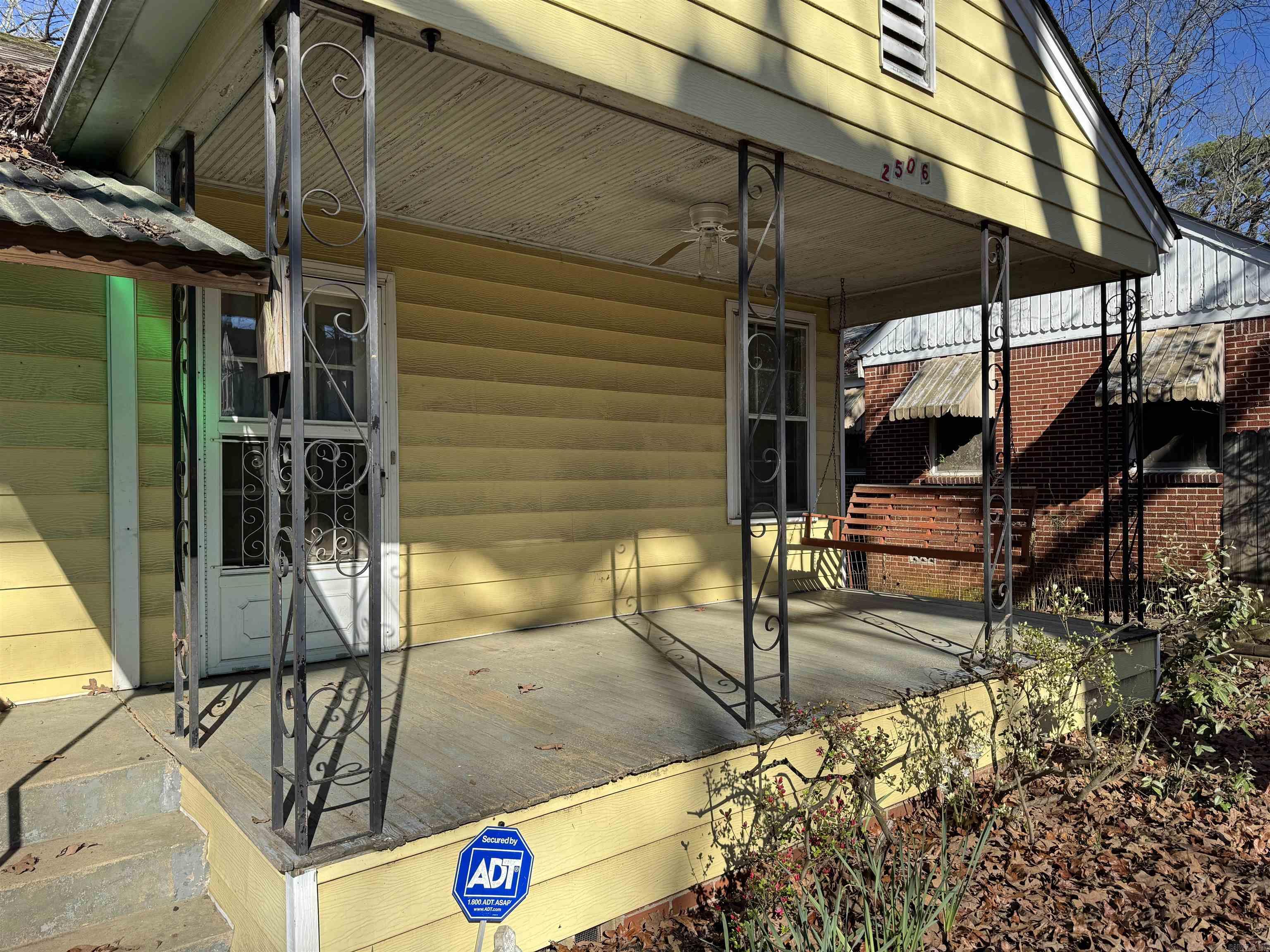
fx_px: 881
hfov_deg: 71.6
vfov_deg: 56.8
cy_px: 476
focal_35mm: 24
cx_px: 635
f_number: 1.78
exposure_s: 1/2710
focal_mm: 6.76
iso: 80
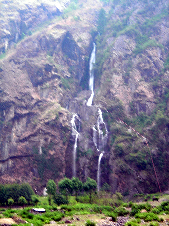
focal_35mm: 77
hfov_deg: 19.1
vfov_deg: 25.3
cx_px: 84
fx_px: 501
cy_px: 113
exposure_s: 1/21.4
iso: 50
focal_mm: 12.7
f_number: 4.2
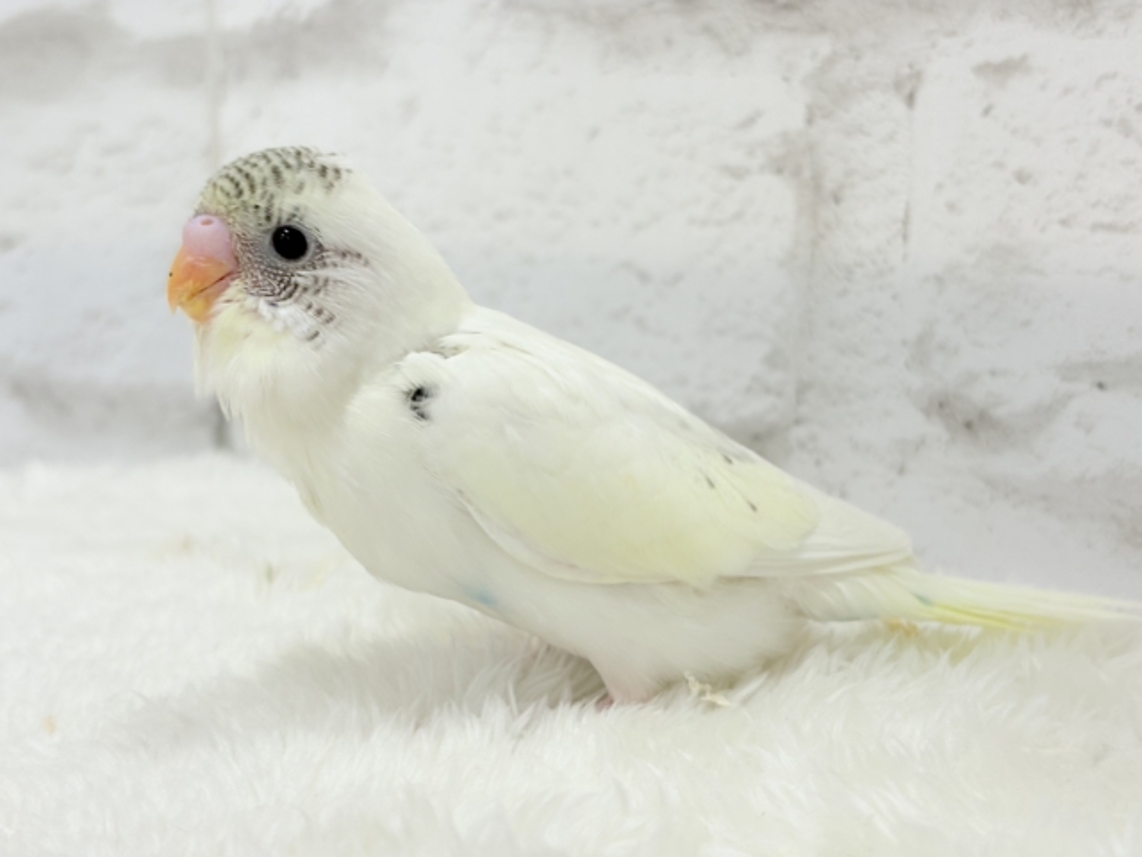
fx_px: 1716
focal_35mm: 52
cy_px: 428
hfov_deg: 36.8
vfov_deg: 28.0
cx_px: 571
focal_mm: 5.96
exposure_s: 1/50
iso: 32
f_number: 1.6
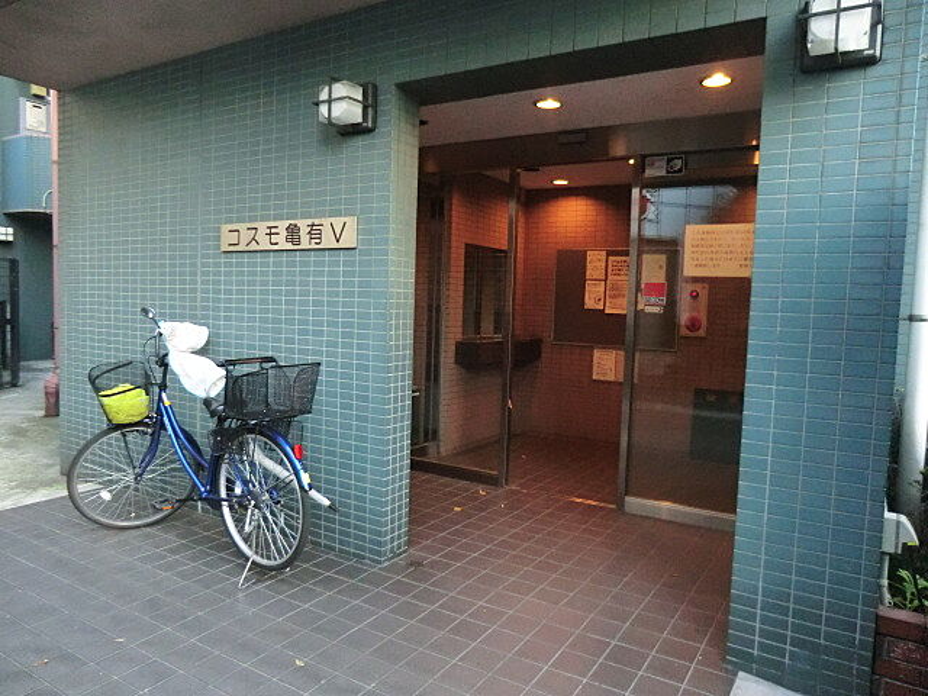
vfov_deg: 56.8
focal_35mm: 24
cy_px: 348
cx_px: 464
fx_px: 643
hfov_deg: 71.6
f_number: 3.2
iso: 640
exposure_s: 1/60
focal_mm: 4.3
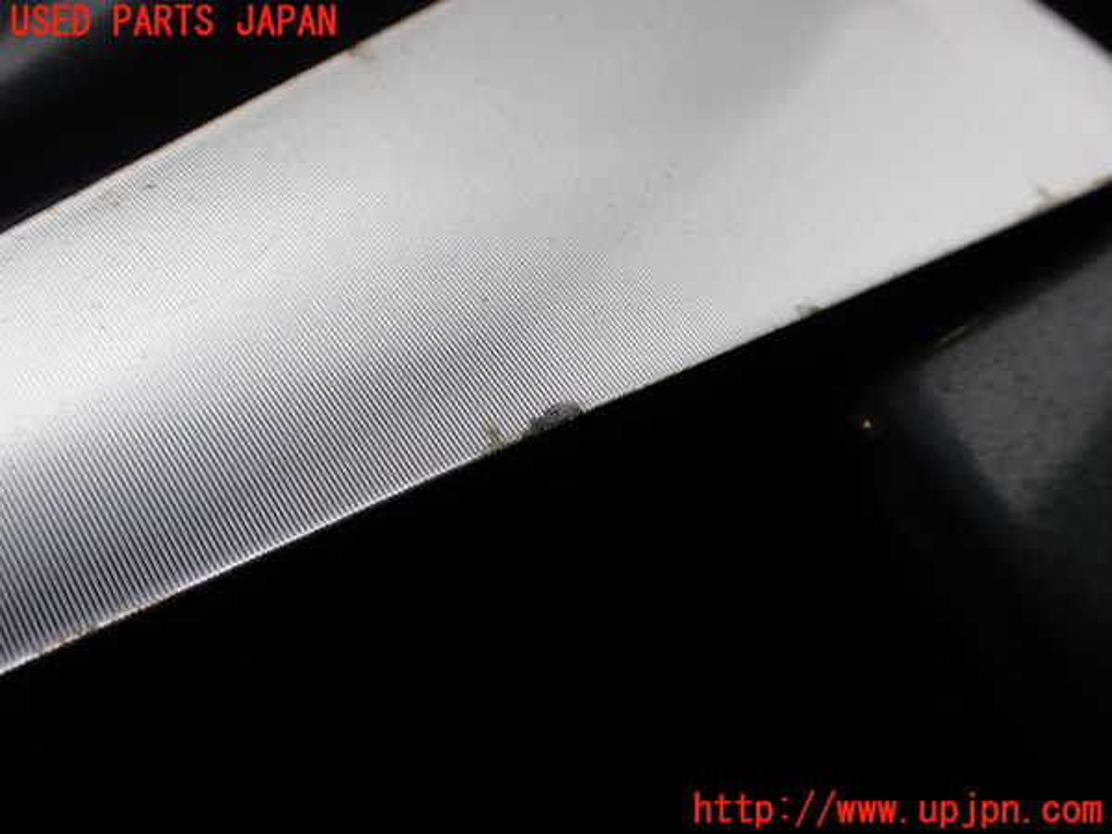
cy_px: 417
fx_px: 964
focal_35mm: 30
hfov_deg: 60.0
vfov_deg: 46.8
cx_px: 556
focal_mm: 5.4
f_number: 3.2
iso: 100
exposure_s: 1/250
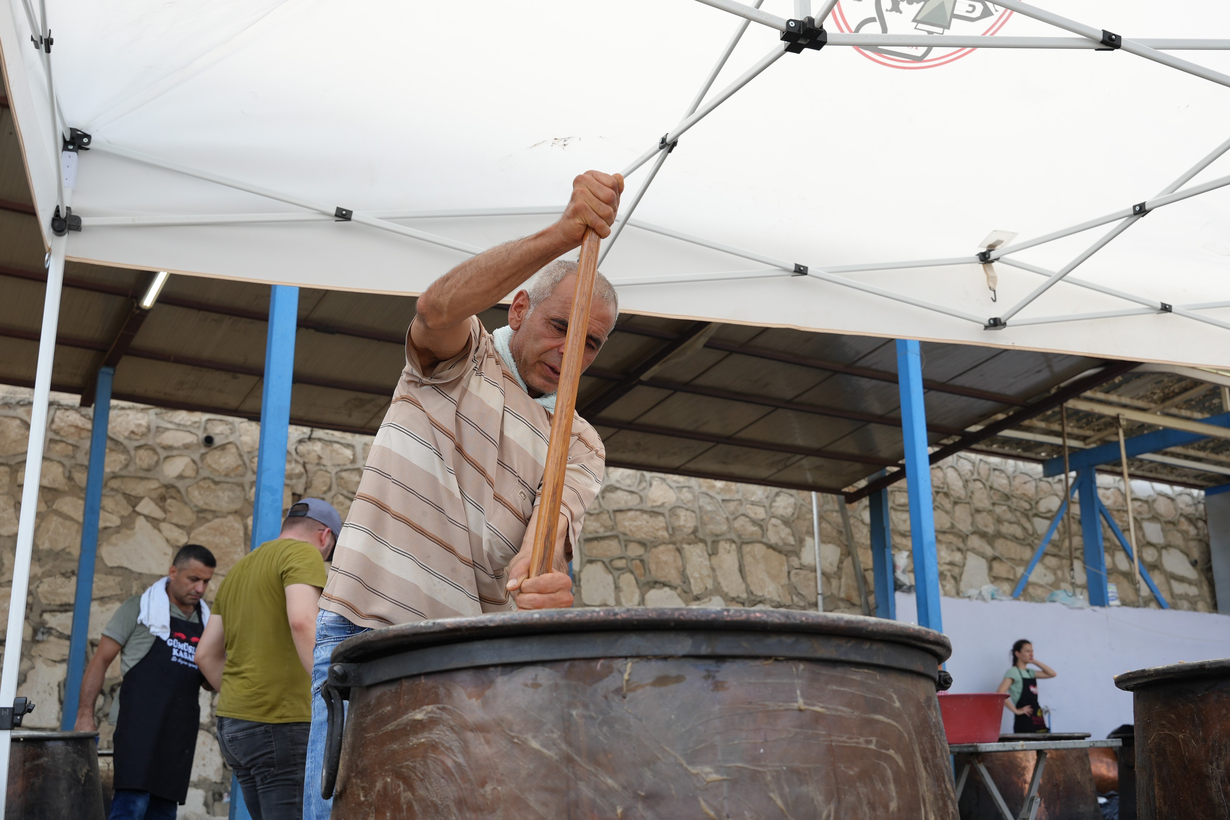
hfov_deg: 53.1
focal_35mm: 36
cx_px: 615
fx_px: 1230
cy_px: 410
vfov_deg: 36.9
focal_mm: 24
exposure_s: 1/160
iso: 100
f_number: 4
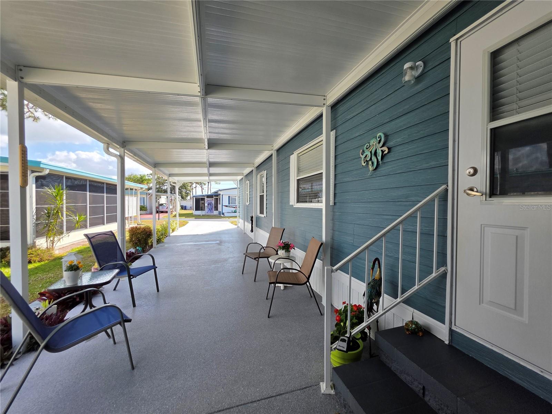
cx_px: 276
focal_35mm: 13
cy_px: 207
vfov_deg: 89.9
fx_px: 207
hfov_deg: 106.2
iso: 40
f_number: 1.9
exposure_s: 1/834
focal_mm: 2.2
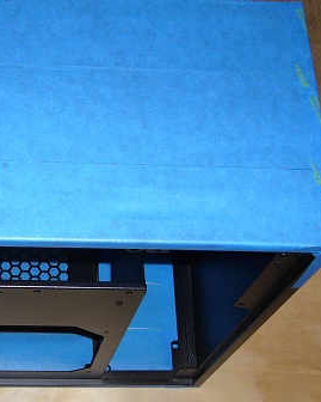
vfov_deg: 29.1
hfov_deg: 23.2
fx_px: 772
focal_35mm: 65
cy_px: 239
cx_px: 72
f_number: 2.8
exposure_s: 1/30
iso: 100
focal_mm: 5.8
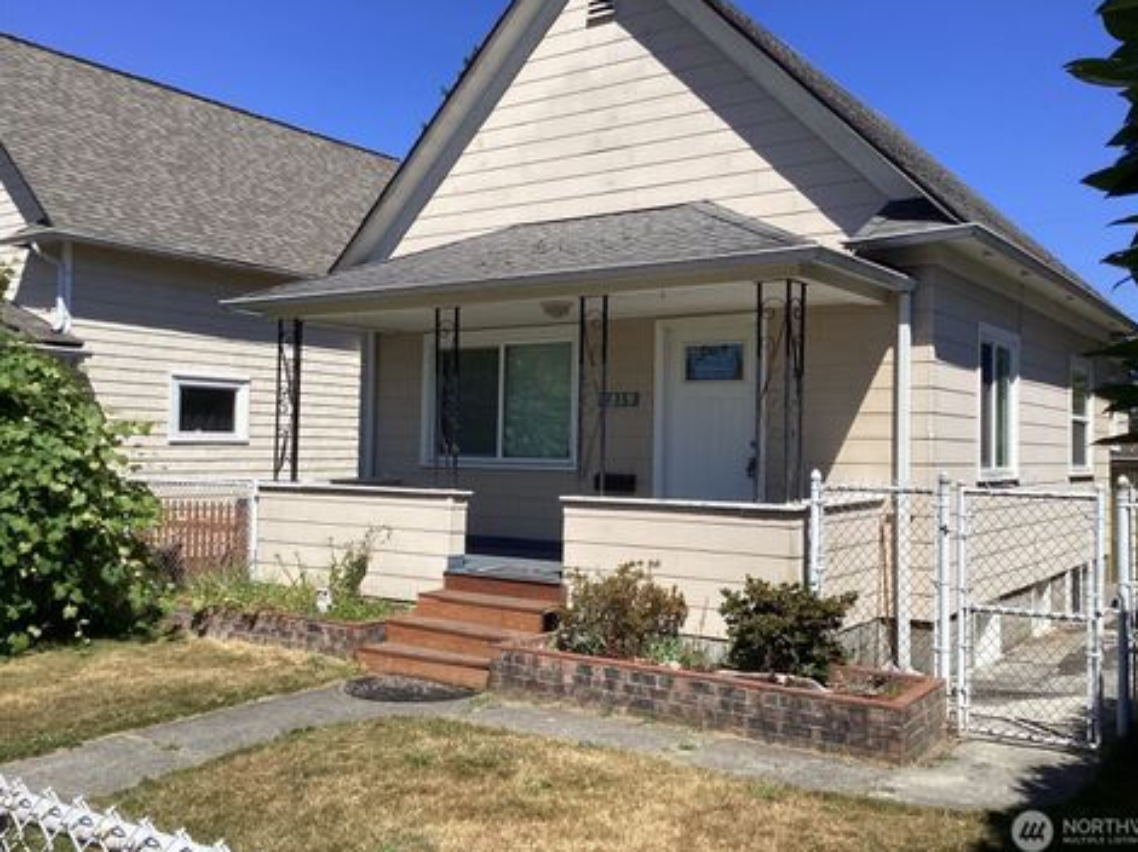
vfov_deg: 42.9
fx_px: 1084
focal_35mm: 33
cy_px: 408
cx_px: 603
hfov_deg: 55.3
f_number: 2.4
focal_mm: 3.3
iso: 25
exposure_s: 1/1698
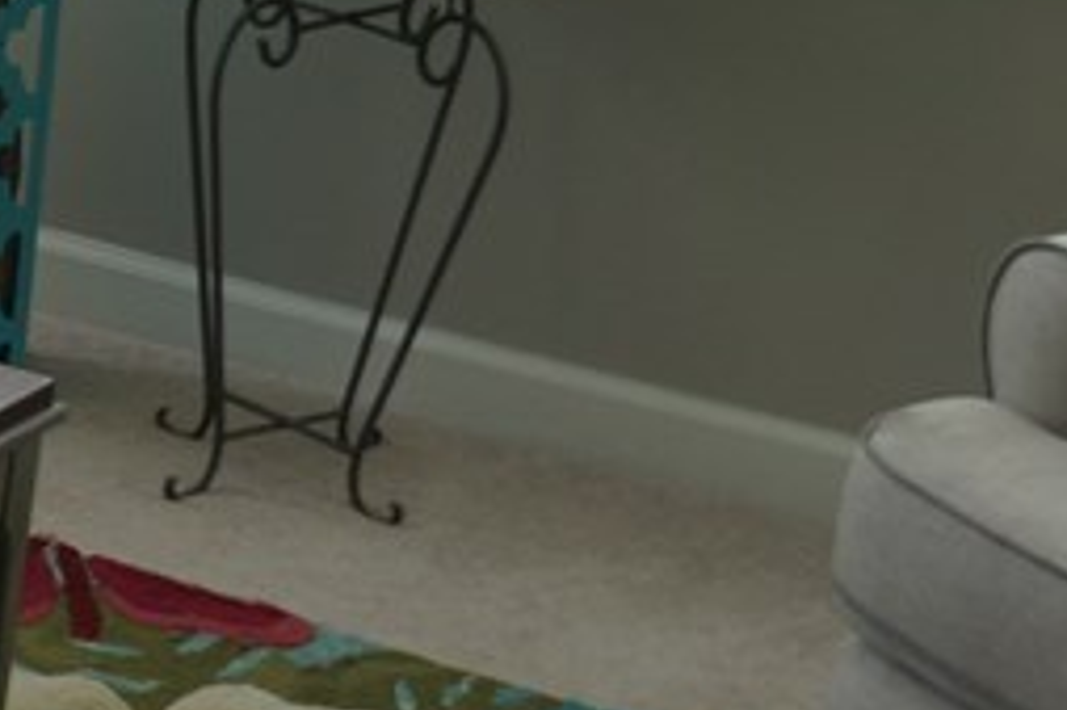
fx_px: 4946
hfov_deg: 11.6
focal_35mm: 167
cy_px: 315
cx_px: -714
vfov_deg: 8.2
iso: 100
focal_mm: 26
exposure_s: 1/60
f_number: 4
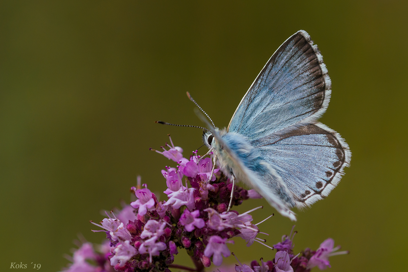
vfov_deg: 6.9
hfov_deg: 10.3
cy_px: 136
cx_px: 204
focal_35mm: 200
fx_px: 2266
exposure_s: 1/1600
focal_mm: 200
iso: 400
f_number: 6.3
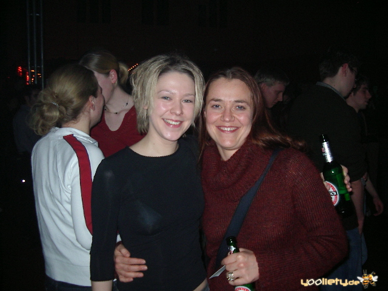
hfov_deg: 49.0
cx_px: 194
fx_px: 426
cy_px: 146
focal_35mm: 38
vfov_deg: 37.7
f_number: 2.6
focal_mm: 5.8
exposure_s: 1/60
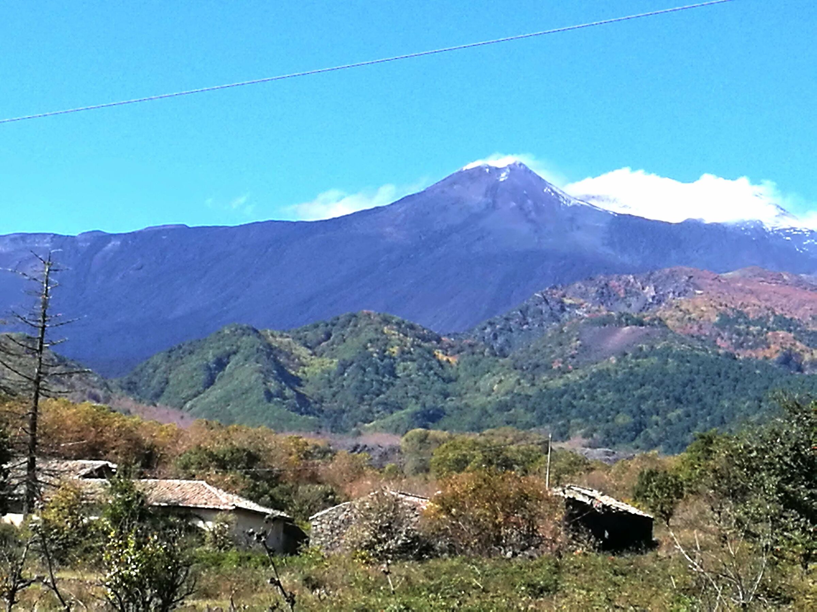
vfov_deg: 13.7
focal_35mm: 108
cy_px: 306
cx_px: 408
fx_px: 2549
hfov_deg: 18.2
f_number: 2.2
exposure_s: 1/833
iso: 50
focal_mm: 4.5
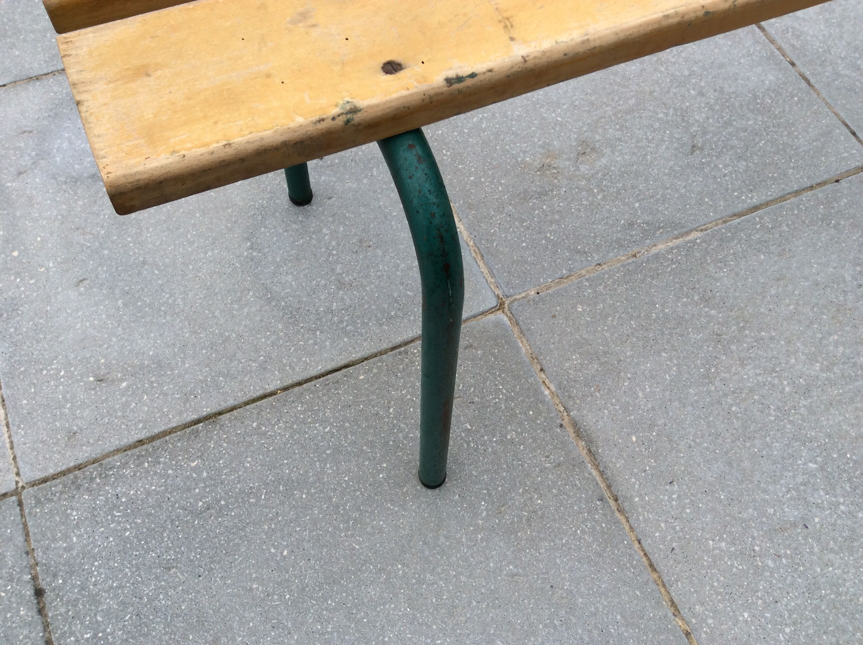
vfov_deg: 44.1
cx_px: 432
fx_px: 797
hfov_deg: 56.9
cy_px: 322
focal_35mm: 32
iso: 32
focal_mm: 3.3
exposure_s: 1/325
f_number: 2.4
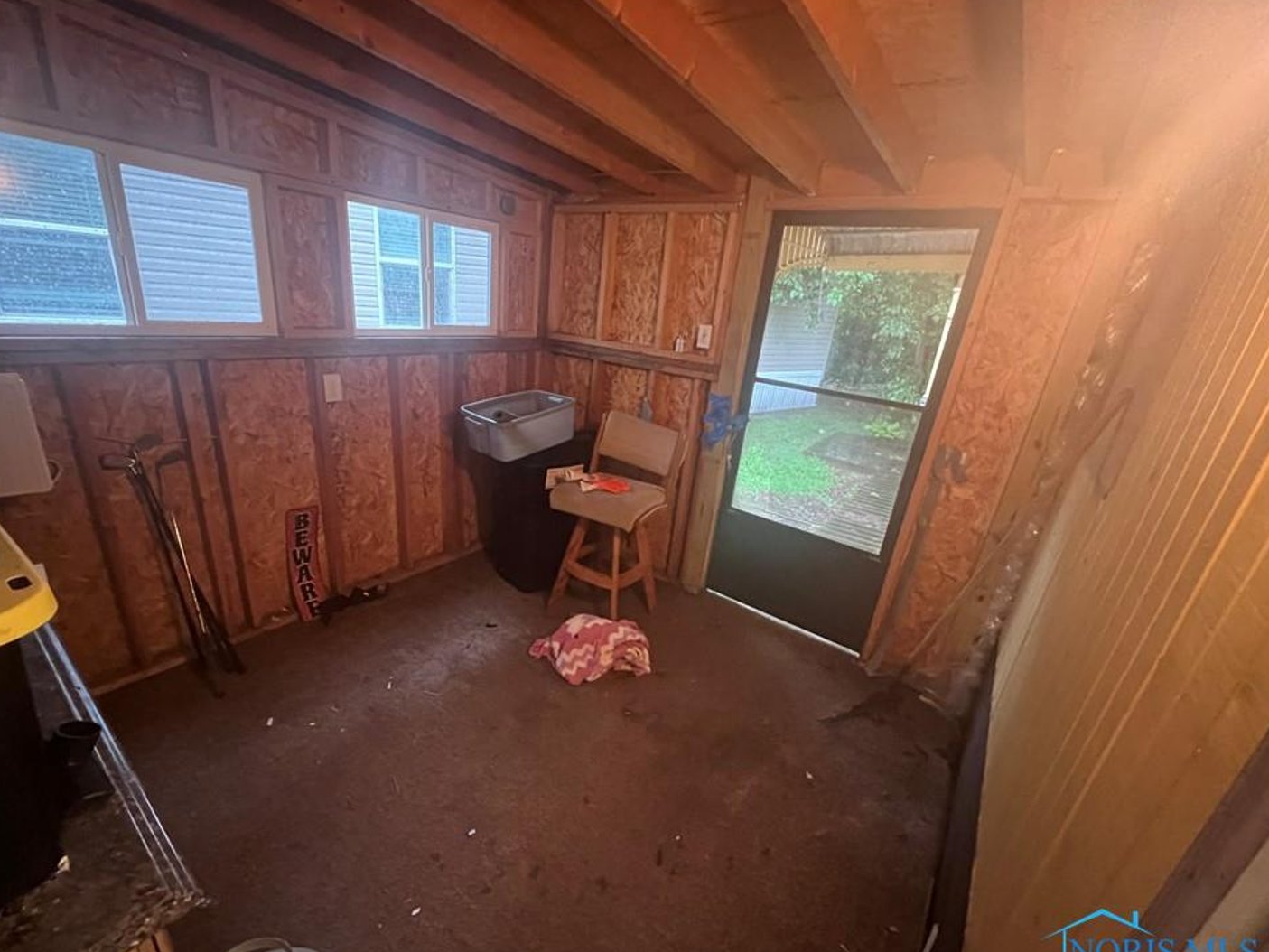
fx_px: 513
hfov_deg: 102.0
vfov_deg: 85.6
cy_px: 498
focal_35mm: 14
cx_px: 603
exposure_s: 1/30
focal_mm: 1.57
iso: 1000
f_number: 1.8
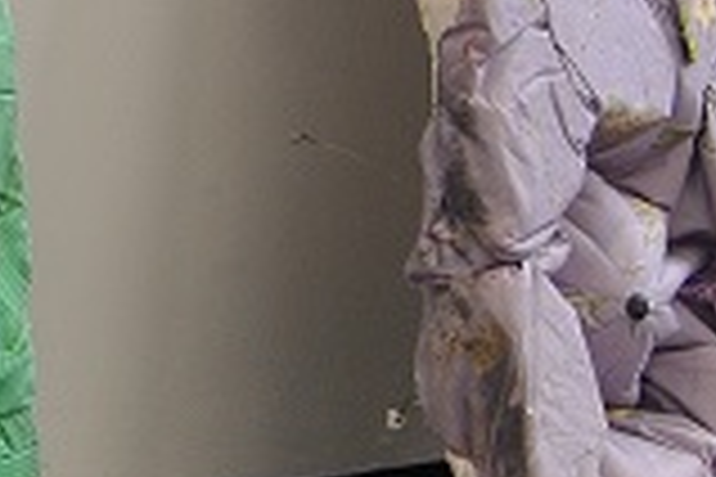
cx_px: -527
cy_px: -130
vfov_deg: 6.8
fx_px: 3997
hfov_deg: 9.8
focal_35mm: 201
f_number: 3.5
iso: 200
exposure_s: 1/50
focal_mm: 22
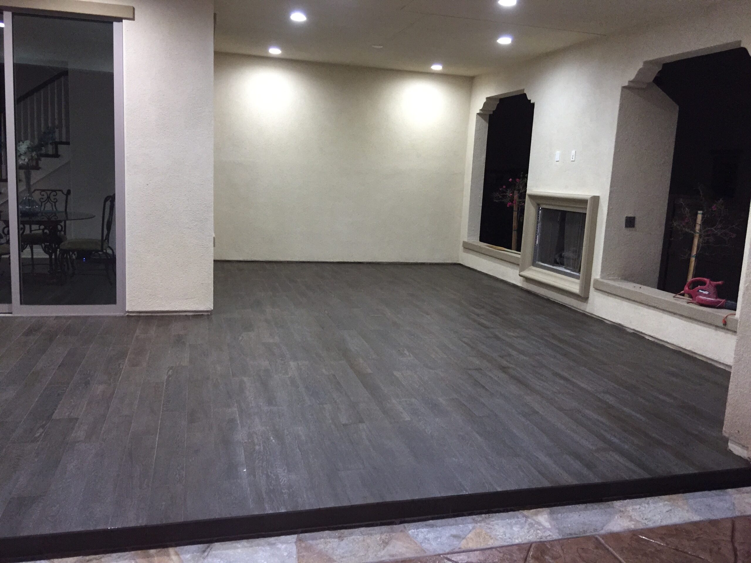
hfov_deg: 61.7
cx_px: 376
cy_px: 282
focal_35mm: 29
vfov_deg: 48.2
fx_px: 629
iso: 250
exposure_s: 1/16
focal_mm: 4.15
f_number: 2.2
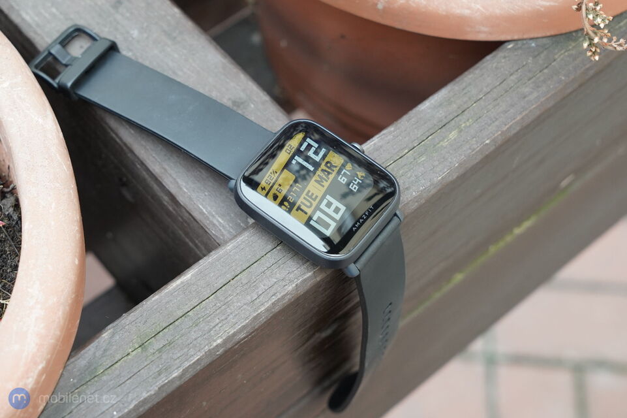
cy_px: 209
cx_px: 314
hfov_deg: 37.5
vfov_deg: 25.5
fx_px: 923
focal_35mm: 53
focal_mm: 53
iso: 2000
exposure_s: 1/160
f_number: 8
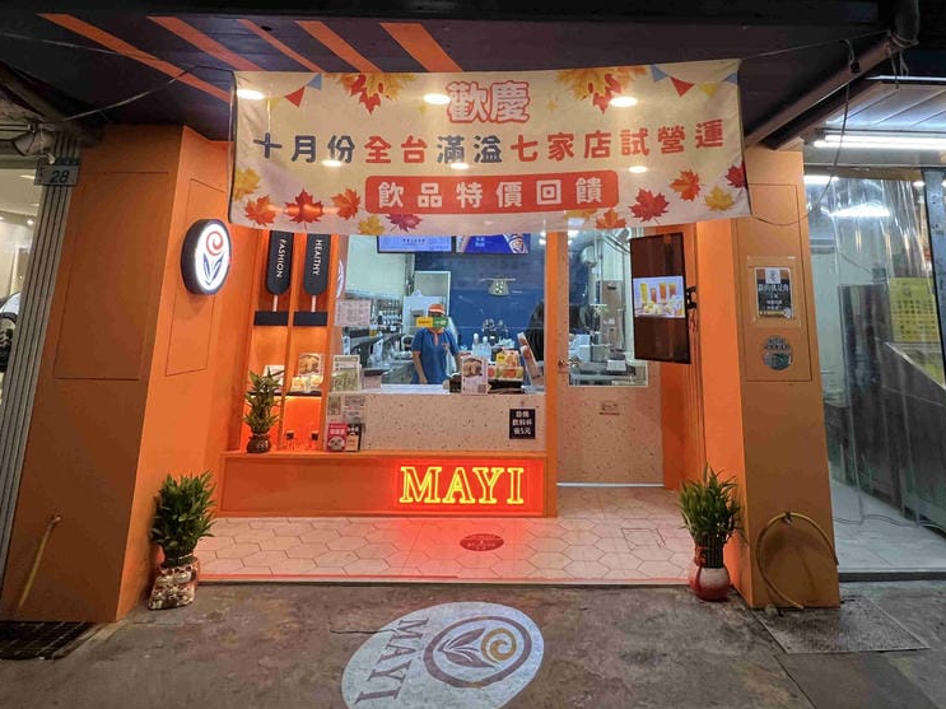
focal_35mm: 21
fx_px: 574
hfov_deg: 78.6
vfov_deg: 60.3
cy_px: 185
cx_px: 533
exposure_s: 1/120
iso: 250
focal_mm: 1.57
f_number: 1.8
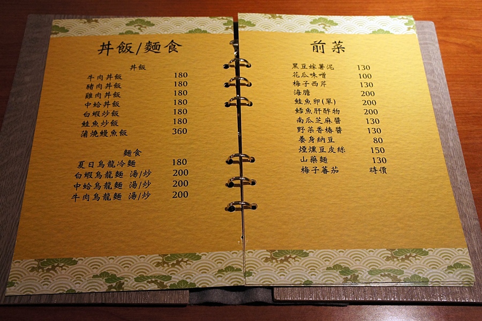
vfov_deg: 36.8
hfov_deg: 53.2
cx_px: 241
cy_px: 160
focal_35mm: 36
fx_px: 482
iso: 1600
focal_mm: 24
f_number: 5
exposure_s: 1/40
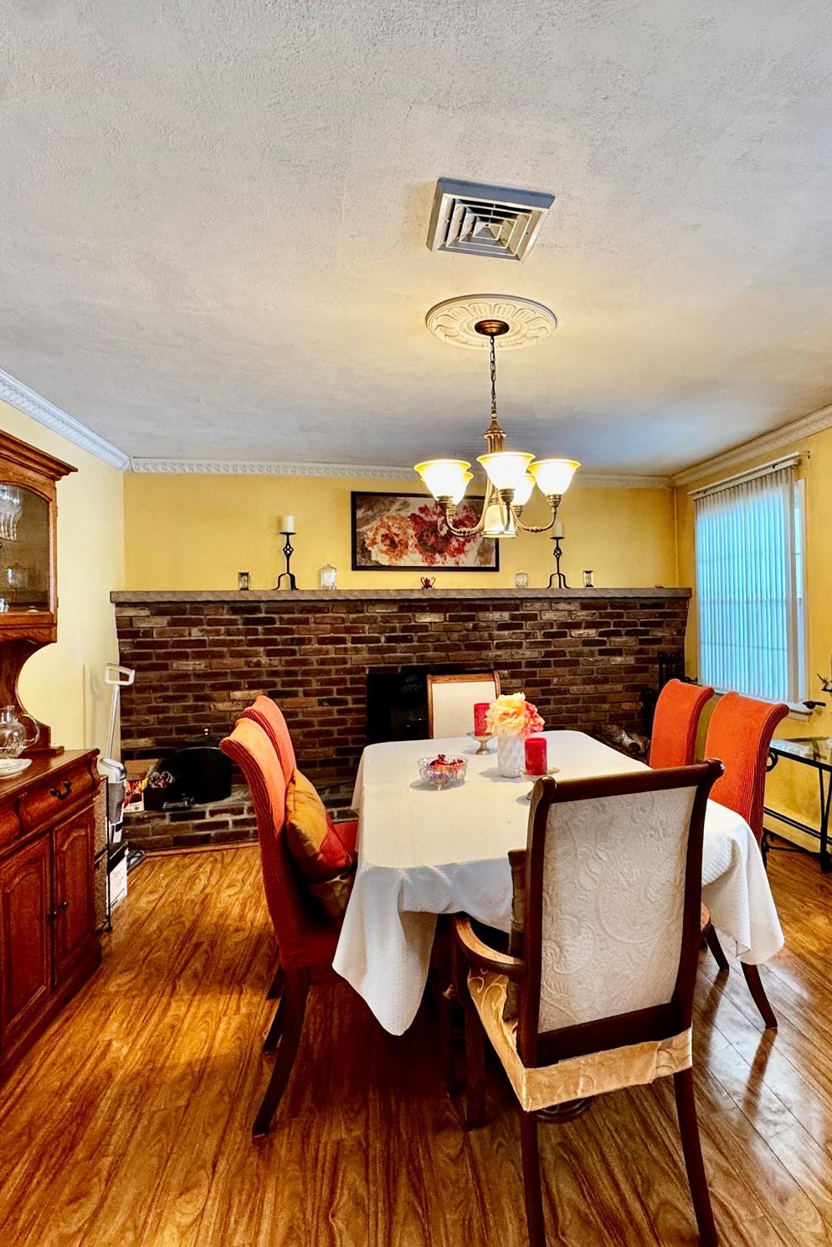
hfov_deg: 60.7
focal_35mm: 20
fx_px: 693
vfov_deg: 84.0
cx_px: 545
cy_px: 607
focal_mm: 2.22
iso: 250
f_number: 2.2
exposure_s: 1/120
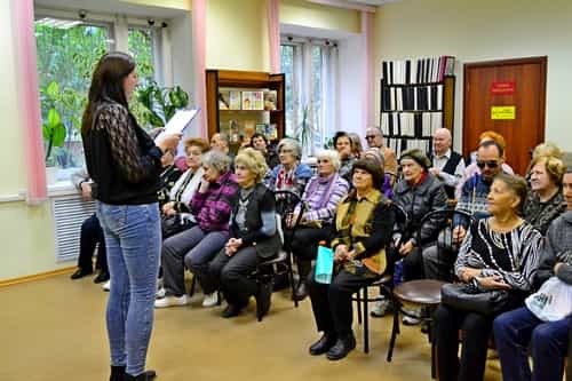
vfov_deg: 39.9
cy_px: 190
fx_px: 524
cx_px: 286
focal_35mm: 33
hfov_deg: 57.2
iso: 3200
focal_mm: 22
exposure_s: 1/80
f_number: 5
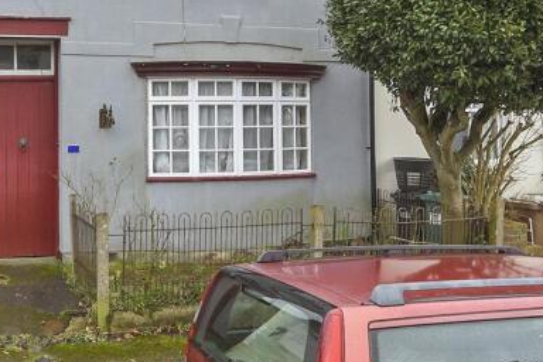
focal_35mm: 40
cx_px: 144
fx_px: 603
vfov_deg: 32.8
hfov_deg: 46.9
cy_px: 94
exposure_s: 1/10
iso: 160
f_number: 8
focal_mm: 10
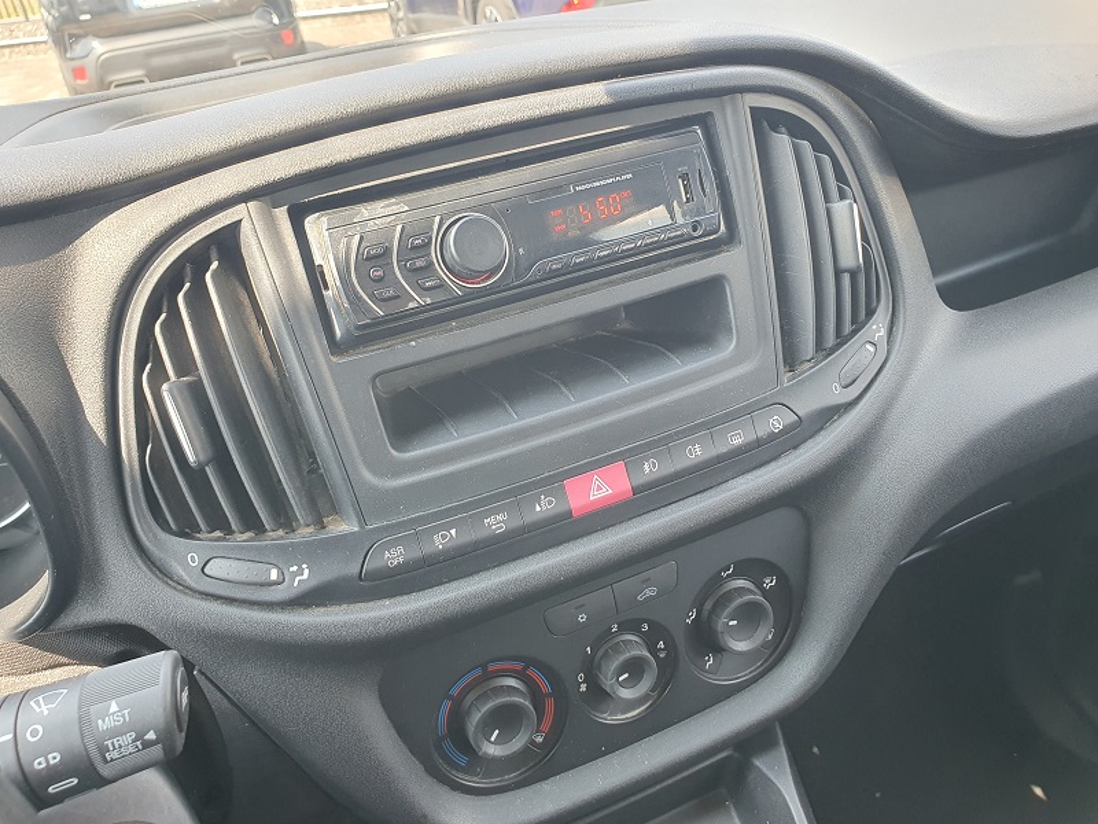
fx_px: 825
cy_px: 412
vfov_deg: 53.1
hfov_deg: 67.3
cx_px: 549
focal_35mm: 26
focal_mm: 4.32
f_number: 2.4
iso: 100
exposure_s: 1/120
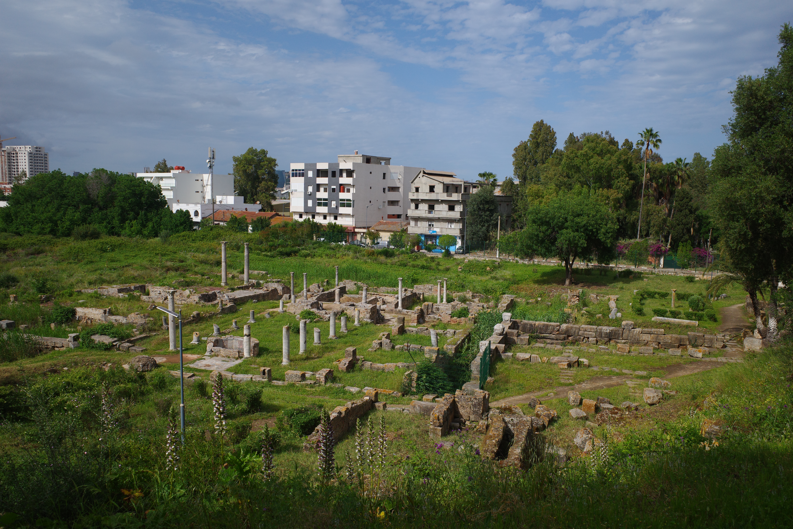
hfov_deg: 65.5
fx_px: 617
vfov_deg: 46.4
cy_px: 264
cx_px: 396
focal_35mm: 28
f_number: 5.6
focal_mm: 18.3
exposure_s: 1/1000
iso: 200
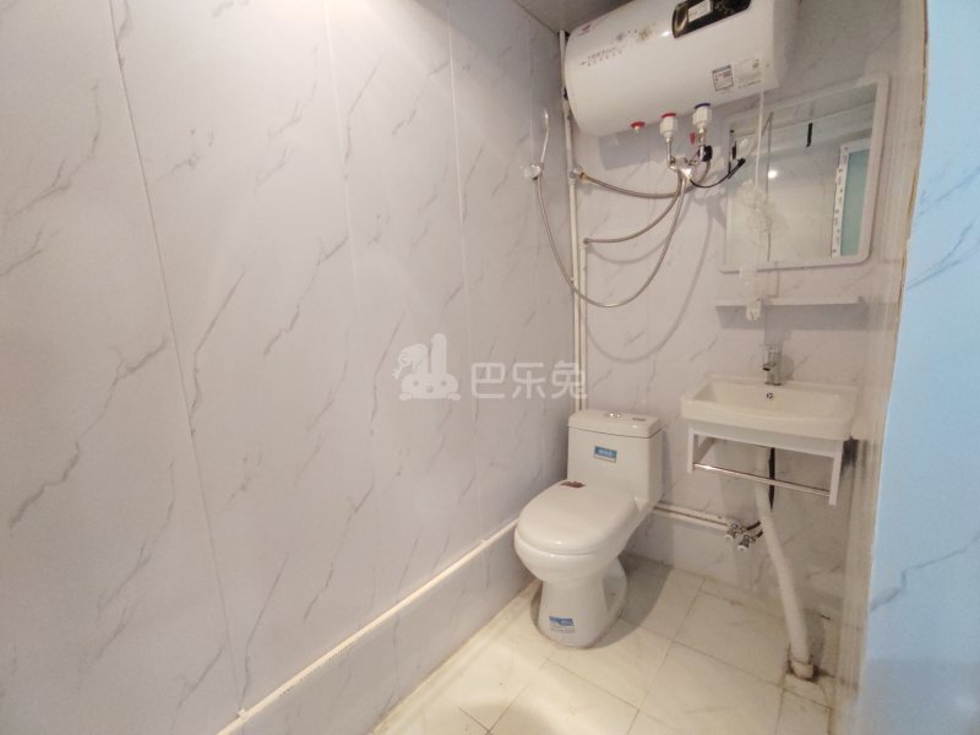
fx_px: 453
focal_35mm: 16
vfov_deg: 78.1
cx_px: 490
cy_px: 368
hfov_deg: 94.5
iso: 663
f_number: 2.2
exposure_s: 1/20
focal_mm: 1.68
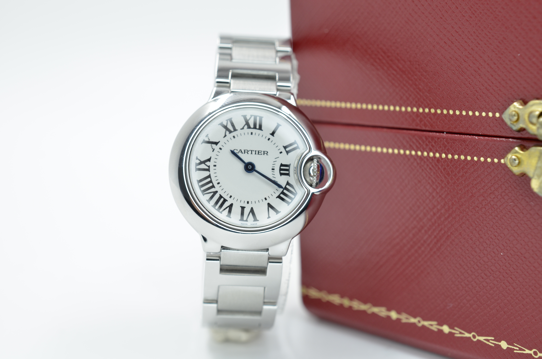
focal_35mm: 60
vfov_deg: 22.5
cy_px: 180
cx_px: 271
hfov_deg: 33.5
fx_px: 901
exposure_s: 1/50
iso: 250
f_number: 8
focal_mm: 40
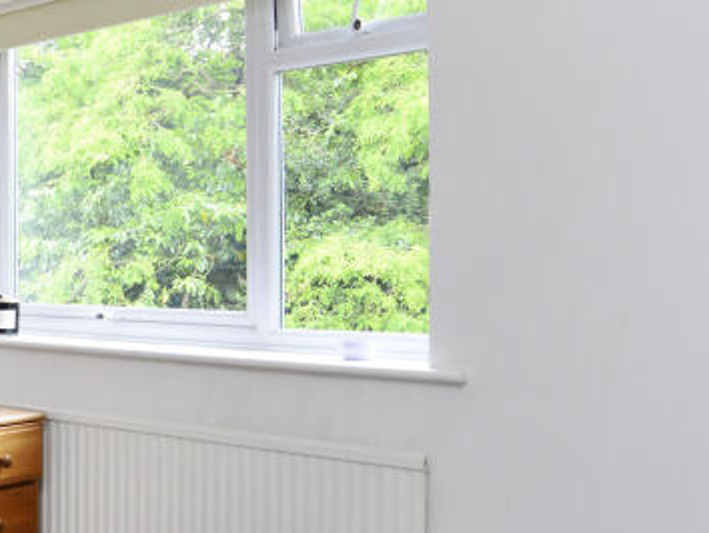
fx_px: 1025
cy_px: 235
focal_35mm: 50
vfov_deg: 29.1
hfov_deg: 33.2
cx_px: -74
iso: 500
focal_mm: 18
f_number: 9
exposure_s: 1/50
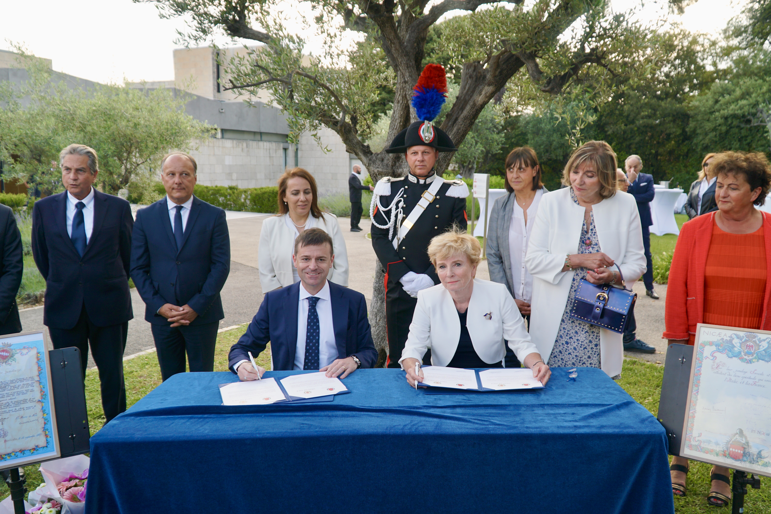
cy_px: 257
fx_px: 578
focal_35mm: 27
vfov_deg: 47.9
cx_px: 386
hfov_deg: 67.4
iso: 160
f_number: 4
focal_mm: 18
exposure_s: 1/160
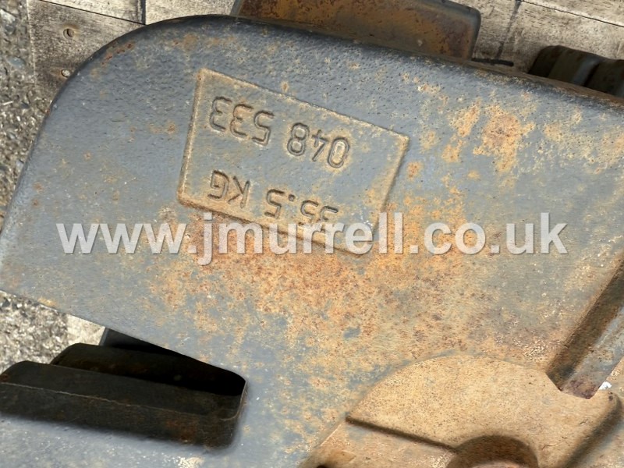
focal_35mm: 24
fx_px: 433
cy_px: 234
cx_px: 312
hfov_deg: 71.6
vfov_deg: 56.8
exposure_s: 1/99
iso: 50
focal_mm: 2.22
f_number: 2.2
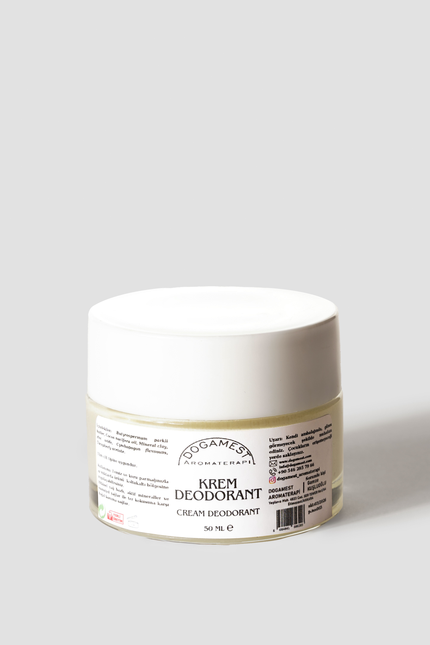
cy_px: 322
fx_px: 1612
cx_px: 215
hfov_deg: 15.2
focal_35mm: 90
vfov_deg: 22.6
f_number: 11
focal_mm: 90
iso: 100
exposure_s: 1/160
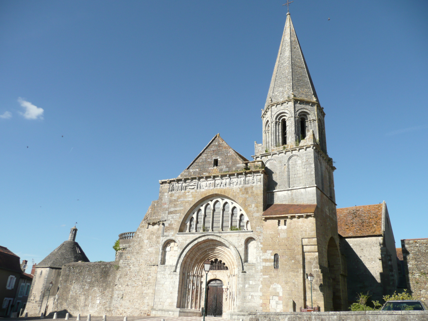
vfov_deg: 49.7
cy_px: 160
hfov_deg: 63.4
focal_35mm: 28
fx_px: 346
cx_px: 214
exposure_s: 1/800
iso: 100
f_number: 3.3
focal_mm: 4.6
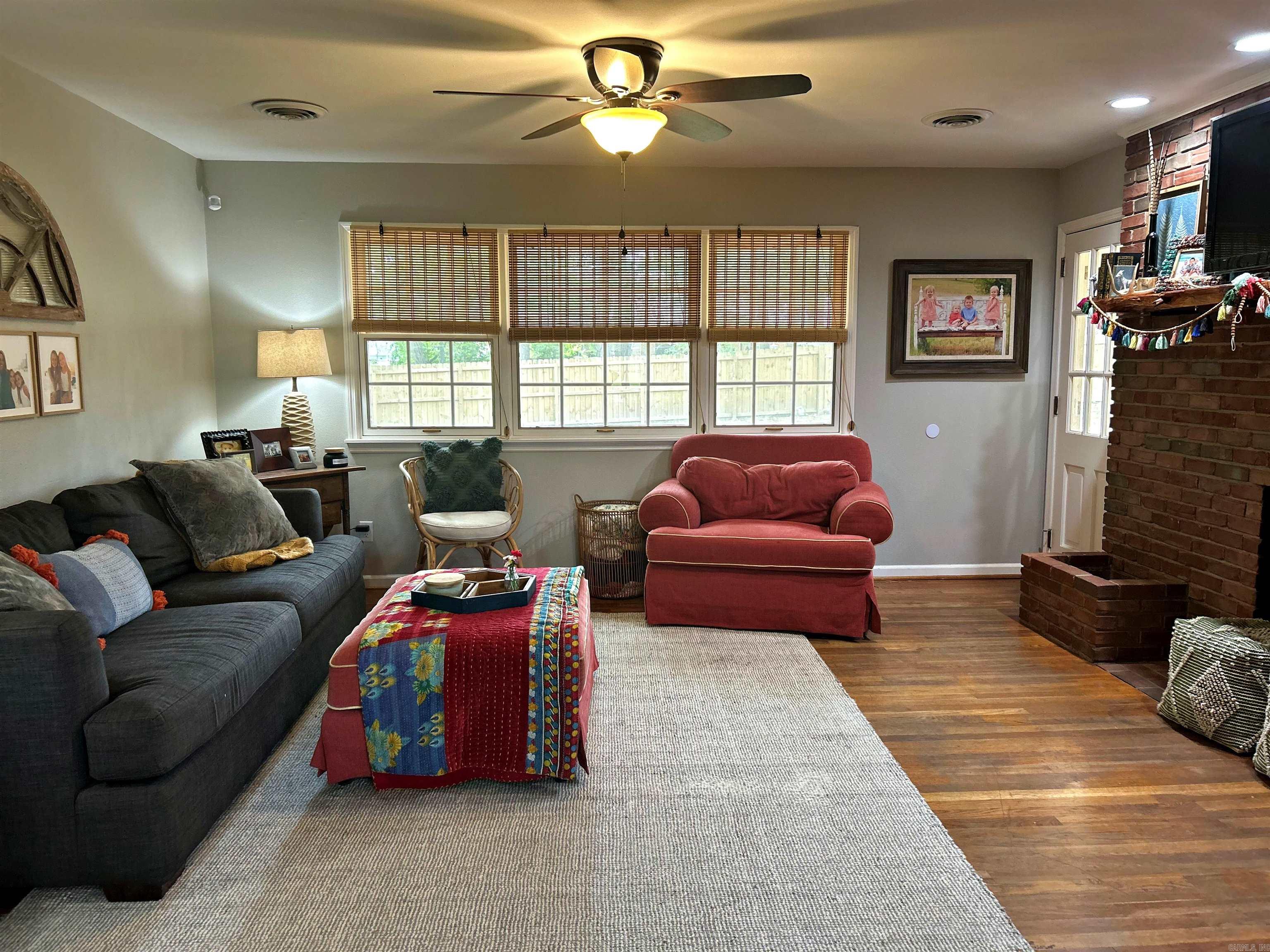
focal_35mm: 26
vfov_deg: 53.1
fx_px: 954
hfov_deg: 67.3
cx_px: 635
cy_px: 476
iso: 125
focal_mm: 5.7
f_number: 1.5
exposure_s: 1/60
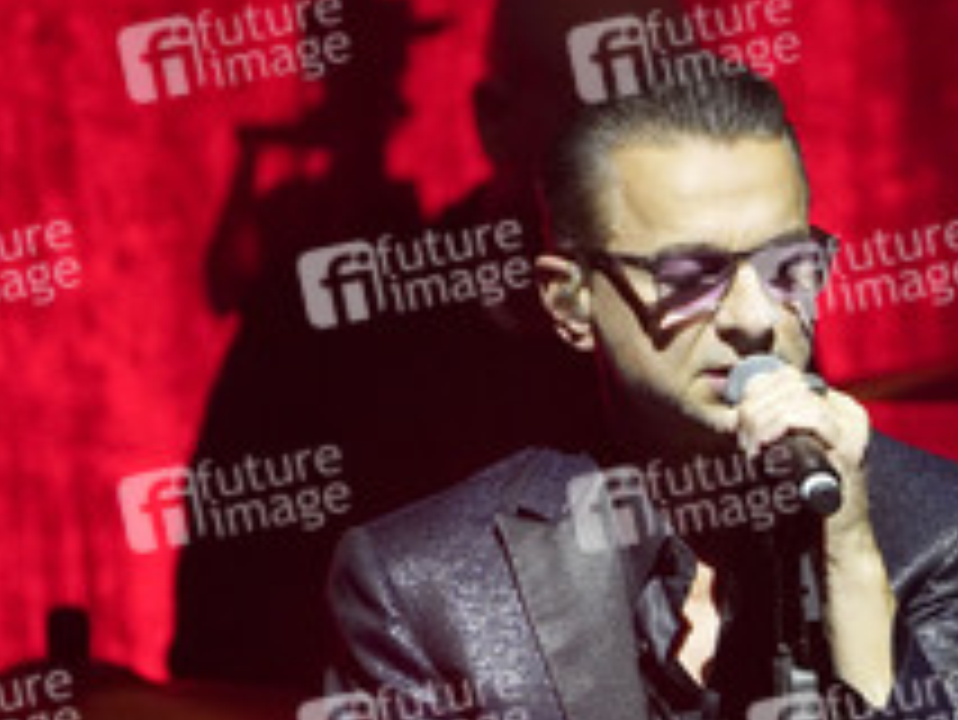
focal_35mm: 1210
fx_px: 33506
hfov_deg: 1.6
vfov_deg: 1.2
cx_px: 744
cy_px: 612
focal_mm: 594
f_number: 6.3
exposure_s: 1/250
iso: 4000
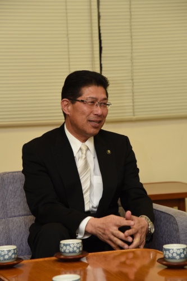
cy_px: 140
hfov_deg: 11.4
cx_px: 94
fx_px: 936
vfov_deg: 17.1
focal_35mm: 120
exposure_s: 1/60
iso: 640
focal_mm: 120
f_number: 6.3
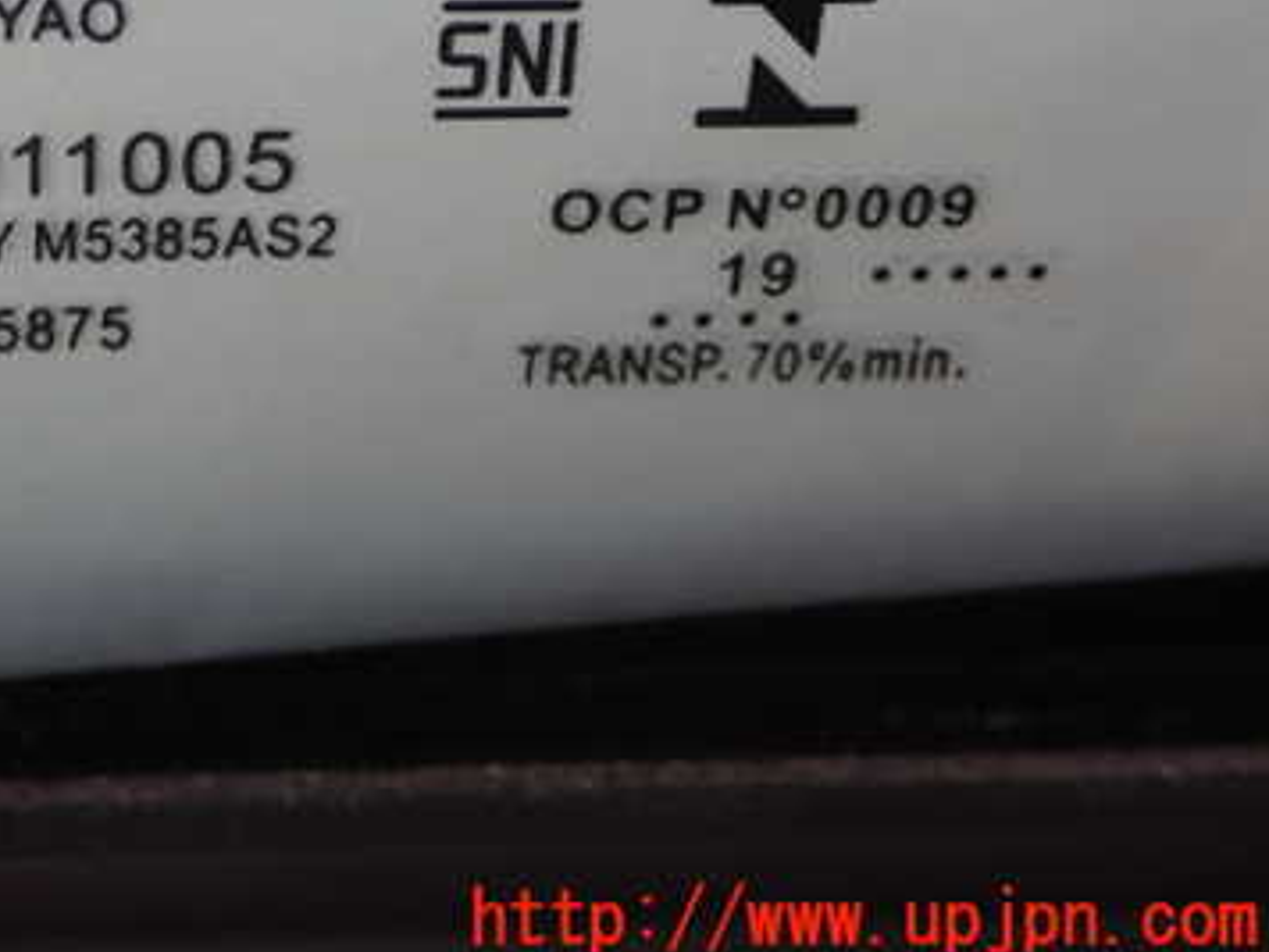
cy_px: 164
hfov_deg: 21.2
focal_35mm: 91
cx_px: 207
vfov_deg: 16.1
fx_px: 3336
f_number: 3.3
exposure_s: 1/125
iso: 200
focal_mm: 9.65
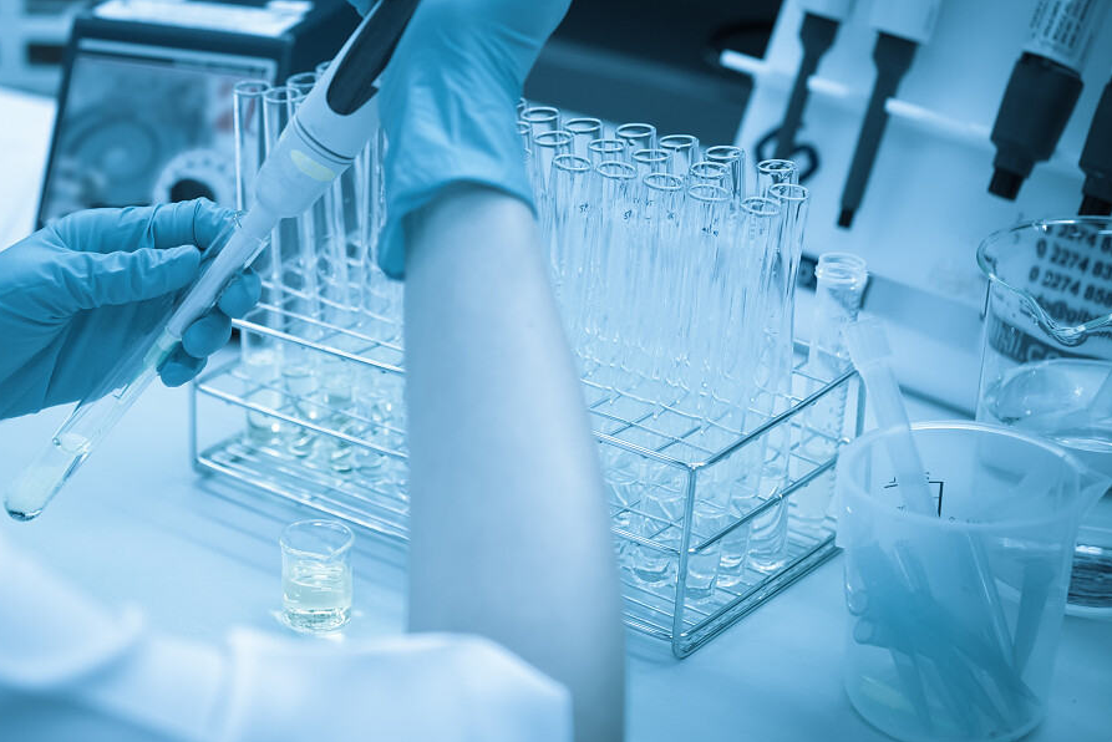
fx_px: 2657
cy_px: 261
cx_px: 391
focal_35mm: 86
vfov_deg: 15.9
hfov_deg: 23.6
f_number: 4
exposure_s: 1/160
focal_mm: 60
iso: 1000
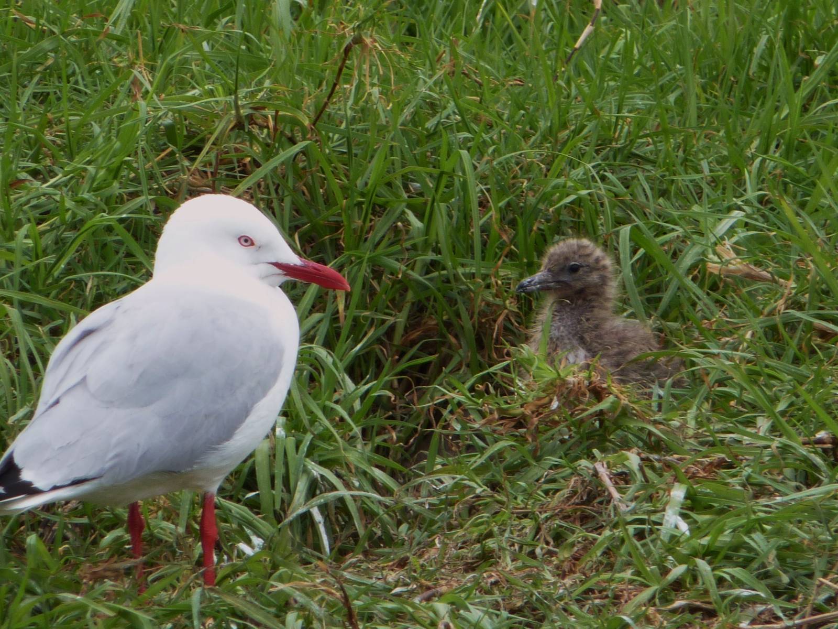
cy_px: 314
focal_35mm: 535
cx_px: 419
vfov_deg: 2.8
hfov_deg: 3.7
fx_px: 12952
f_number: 4.9
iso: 80
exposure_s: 1/200
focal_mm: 49.2
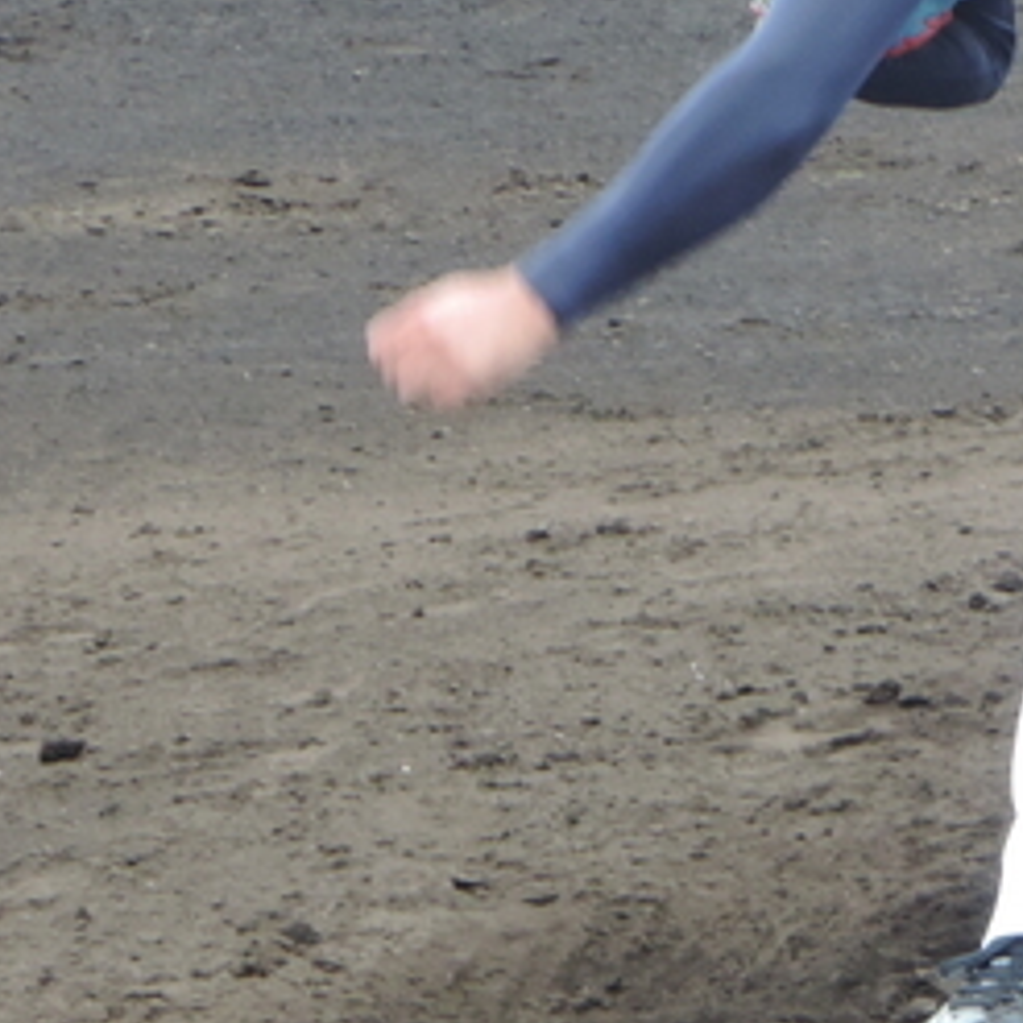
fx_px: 57475
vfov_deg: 1.0
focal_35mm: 1719
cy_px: 389
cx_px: 688
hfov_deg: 1.0
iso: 320
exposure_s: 1/250
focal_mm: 107
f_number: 4.9
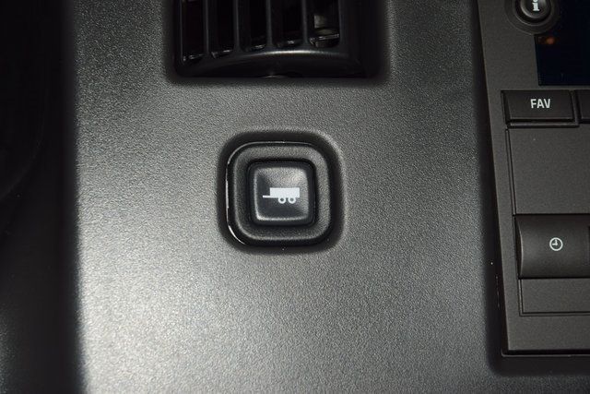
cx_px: 295
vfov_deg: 13.0
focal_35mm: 105
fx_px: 1721
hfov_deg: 19.5
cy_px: 197
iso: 100
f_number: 8
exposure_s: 1/125
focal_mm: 70
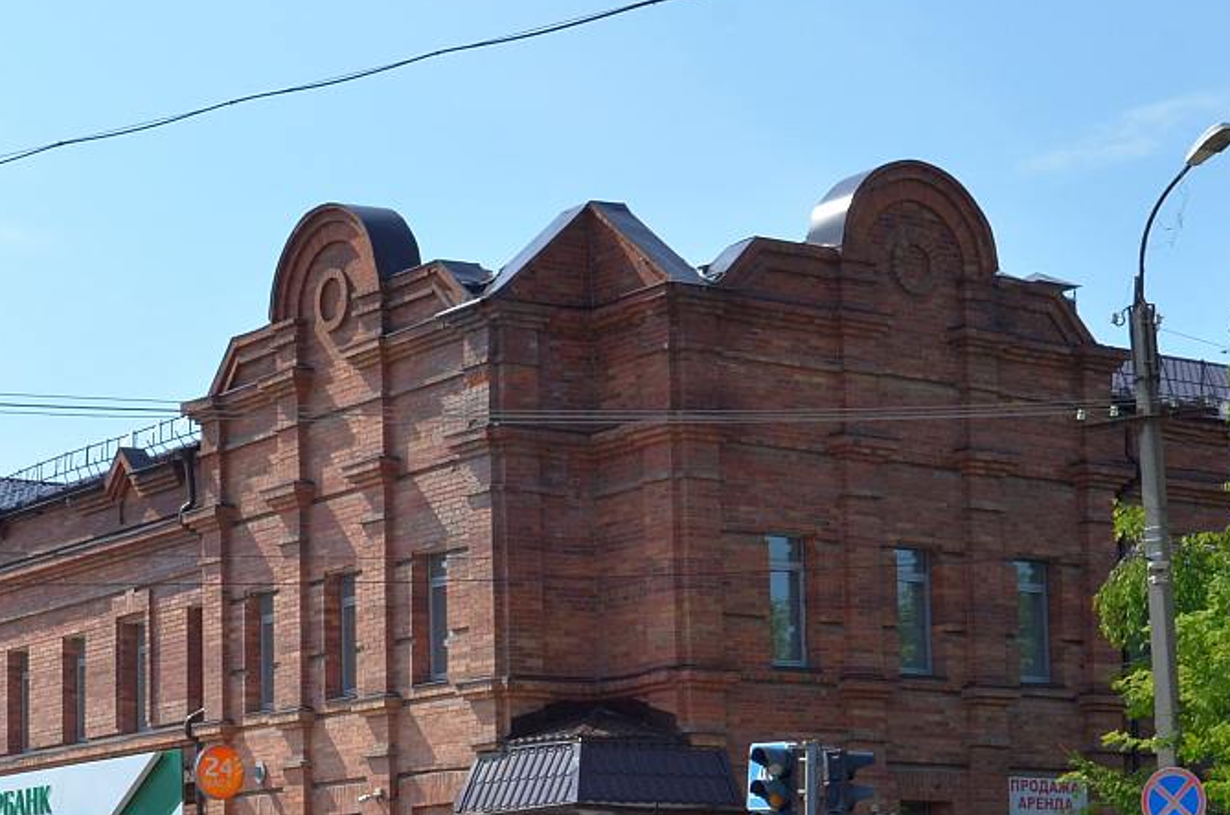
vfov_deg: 16.0
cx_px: 311
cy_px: 686
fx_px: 2868
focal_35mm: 84
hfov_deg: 24.0
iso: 400
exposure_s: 1/500
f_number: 11
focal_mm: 25
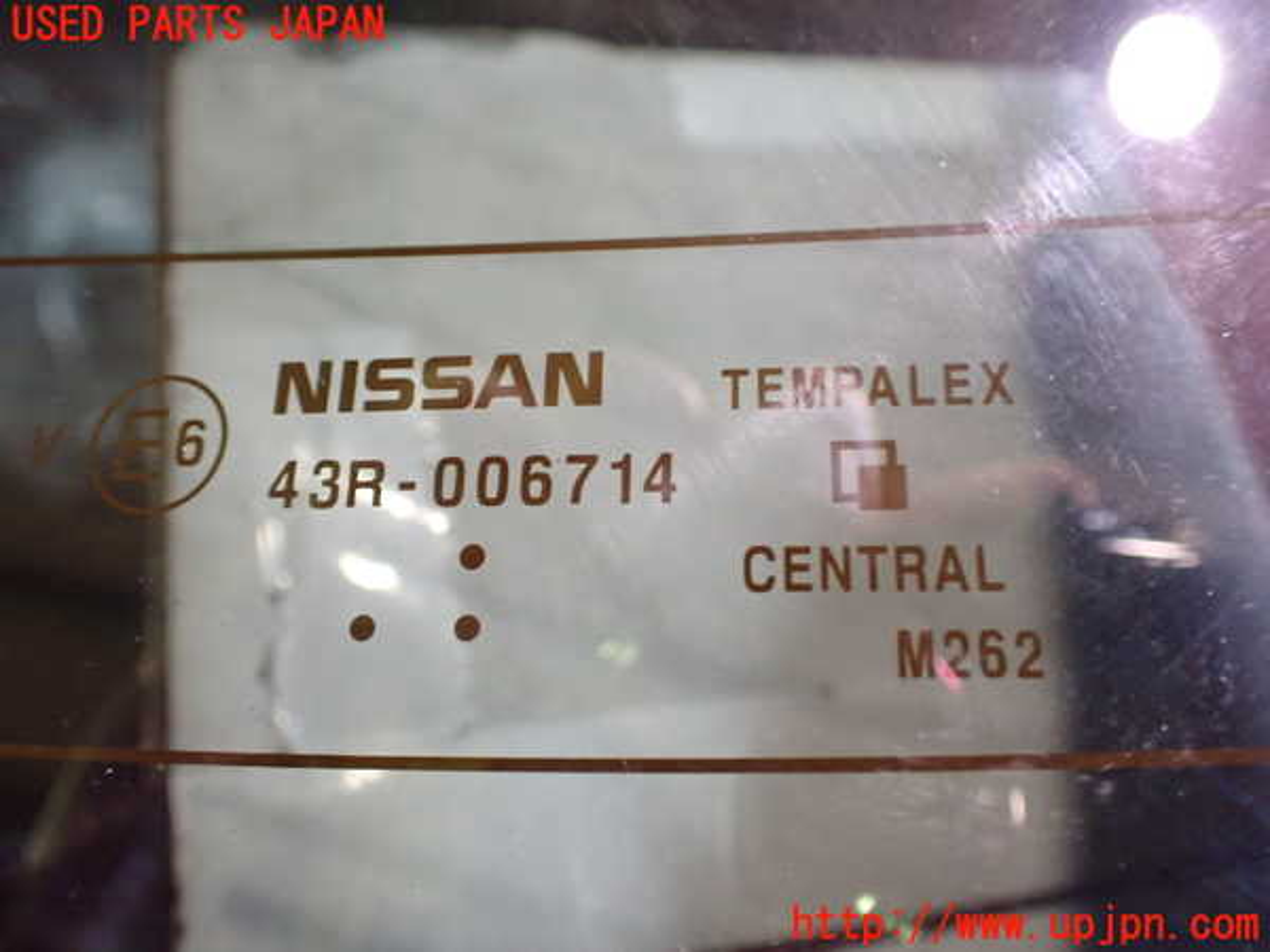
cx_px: 635
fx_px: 1101
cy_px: 476
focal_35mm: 30
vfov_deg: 46.8
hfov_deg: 60.0
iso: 1000
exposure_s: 1/30
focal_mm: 5.4
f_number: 2.3
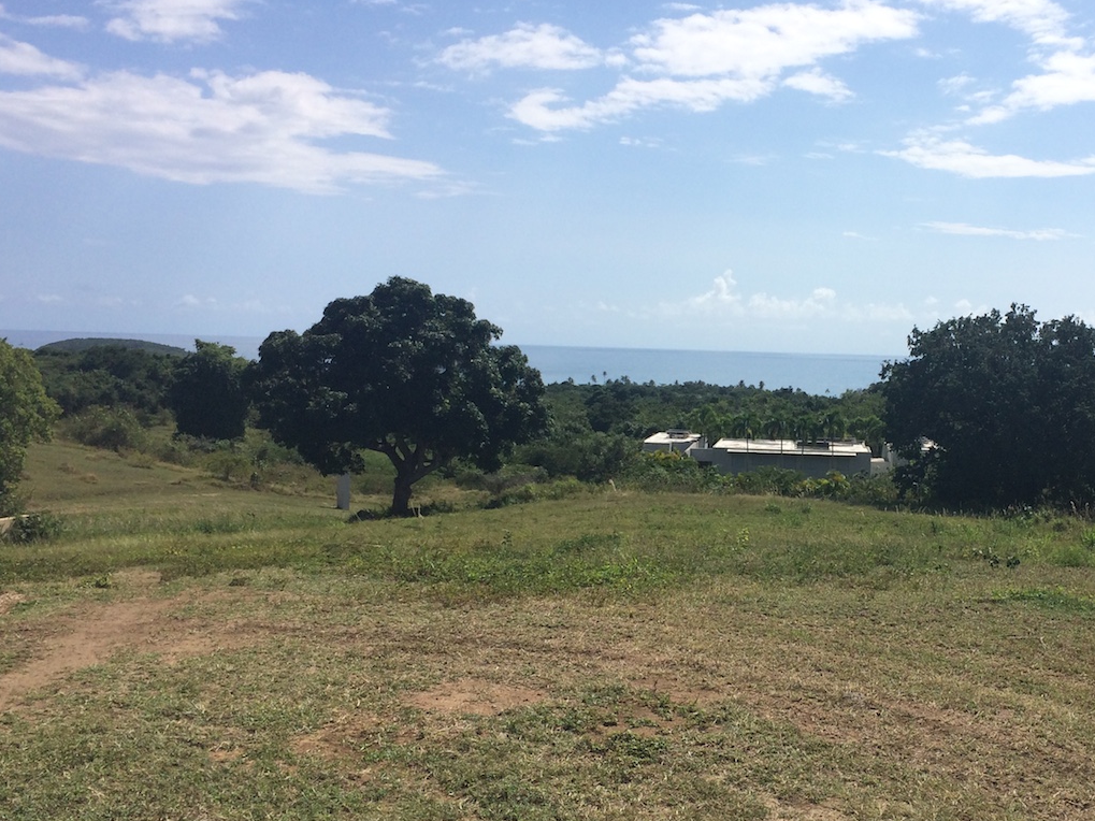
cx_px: 755
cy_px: 432
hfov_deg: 44.9
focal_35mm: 41
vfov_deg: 35.1
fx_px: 1297
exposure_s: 1/4115
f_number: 2.2
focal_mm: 4.15
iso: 32
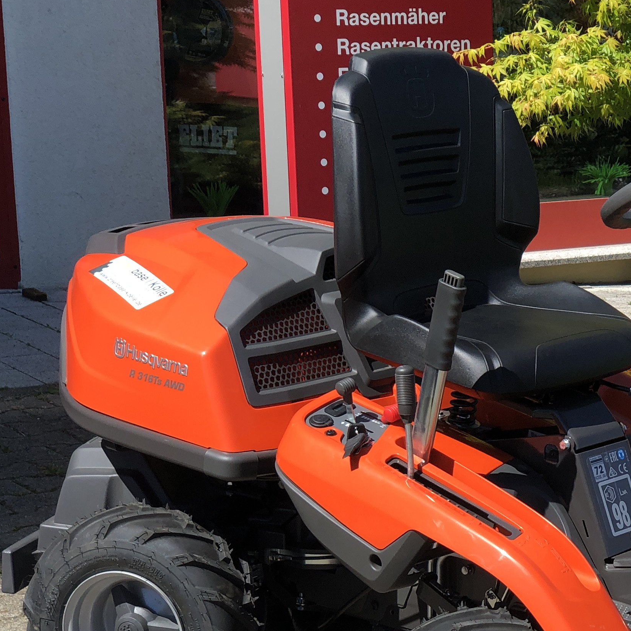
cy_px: 511
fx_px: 2310
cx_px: 638
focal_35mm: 112
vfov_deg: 15.4
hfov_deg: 15.3
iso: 16
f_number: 2.4
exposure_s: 1/649
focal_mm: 6
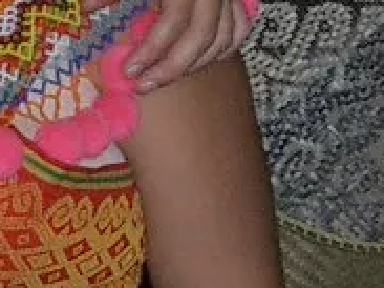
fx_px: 3802
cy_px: -53
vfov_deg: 4.3
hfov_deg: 5.7
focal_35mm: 343
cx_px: -342
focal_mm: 8.2
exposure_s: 1/40
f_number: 3.1
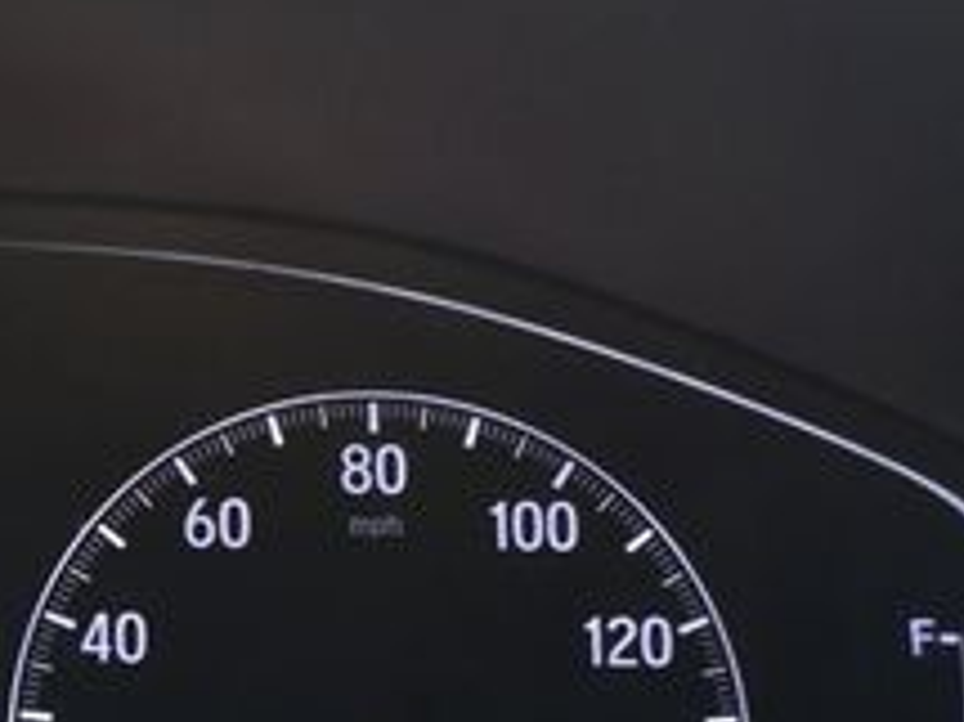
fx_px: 2867
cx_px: -291
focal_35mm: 103
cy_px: 861
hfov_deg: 17.8
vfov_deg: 13.9
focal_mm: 24
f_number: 6.3
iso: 720
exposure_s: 1/15
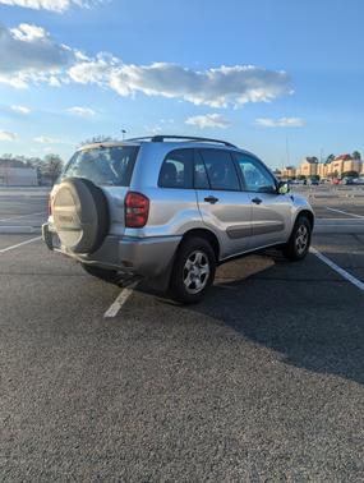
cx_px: 182
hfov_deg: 57.0
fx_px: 335
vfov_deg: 71.5
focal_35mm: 24
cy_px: 242
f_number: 1.85
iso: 45
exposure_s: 1/1855
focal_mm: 6.81
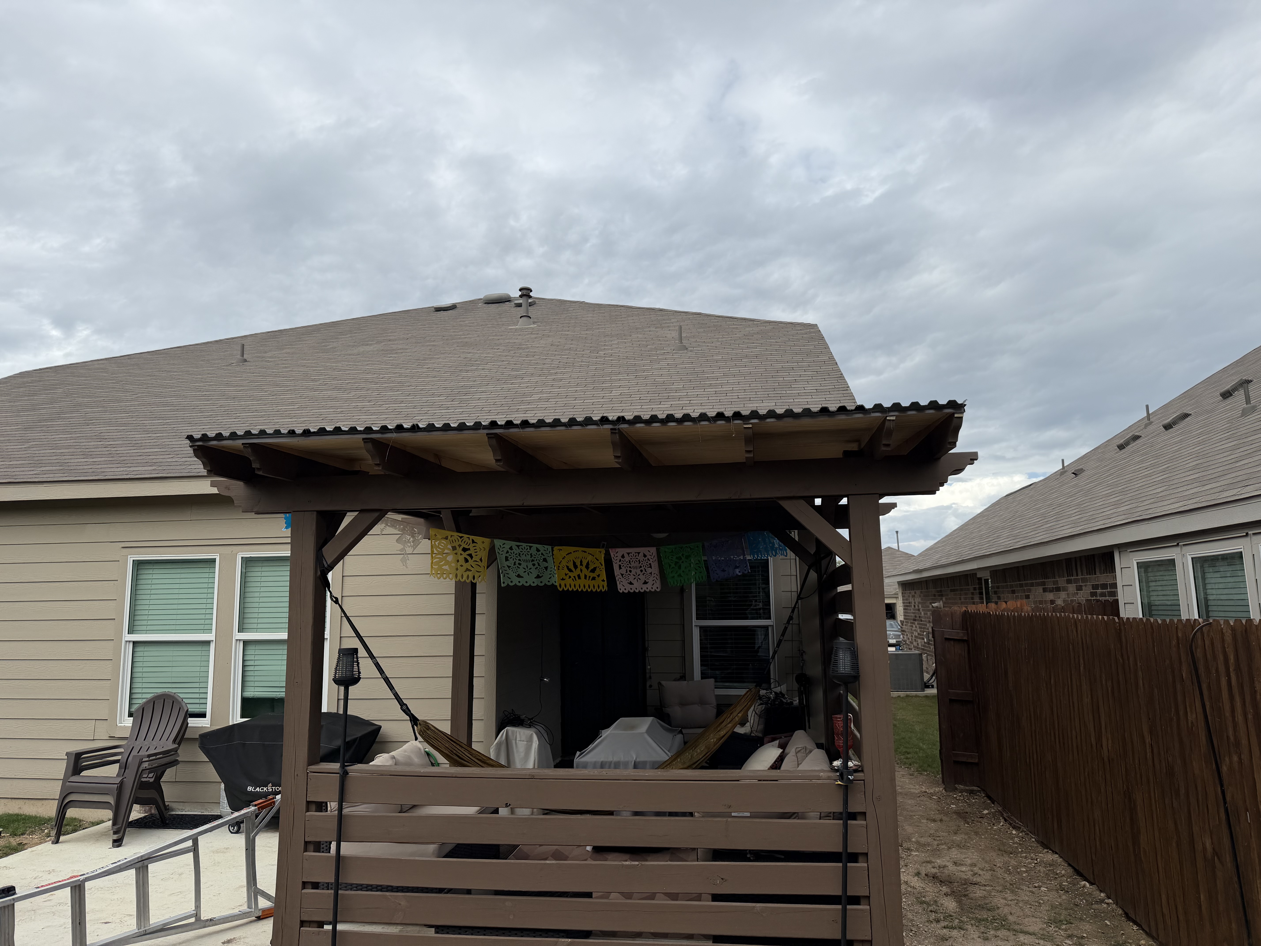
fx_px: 874
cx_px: 630
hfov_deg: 71.6
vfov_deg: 56.8
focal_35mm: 24
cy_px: 473
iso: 80
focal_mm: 6.76
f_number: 1.78
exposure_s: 1/4673
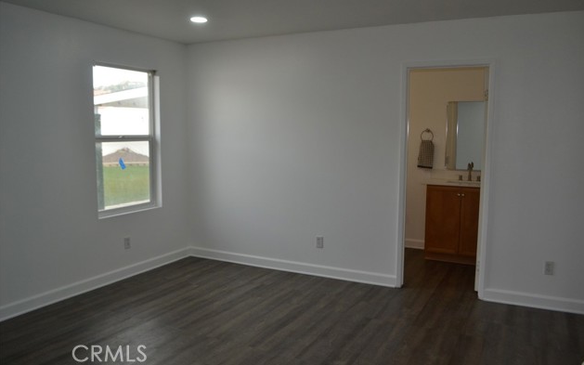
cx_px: 295
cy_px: 169
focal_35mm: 28
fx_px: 446
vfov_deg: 44.5
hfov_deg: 66.5
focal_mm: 18
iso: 360
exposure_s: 1/125
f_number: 4
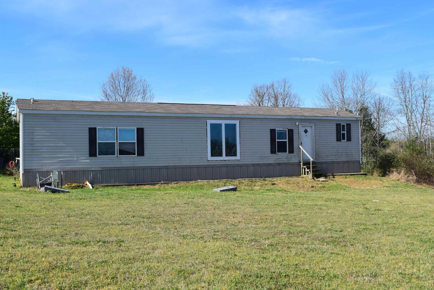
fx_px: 453
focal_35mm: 38
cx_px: 205
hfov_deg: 51.1
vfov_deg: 35.4
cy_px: 149
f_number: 11
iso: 400
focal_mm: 21
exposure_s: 1/500
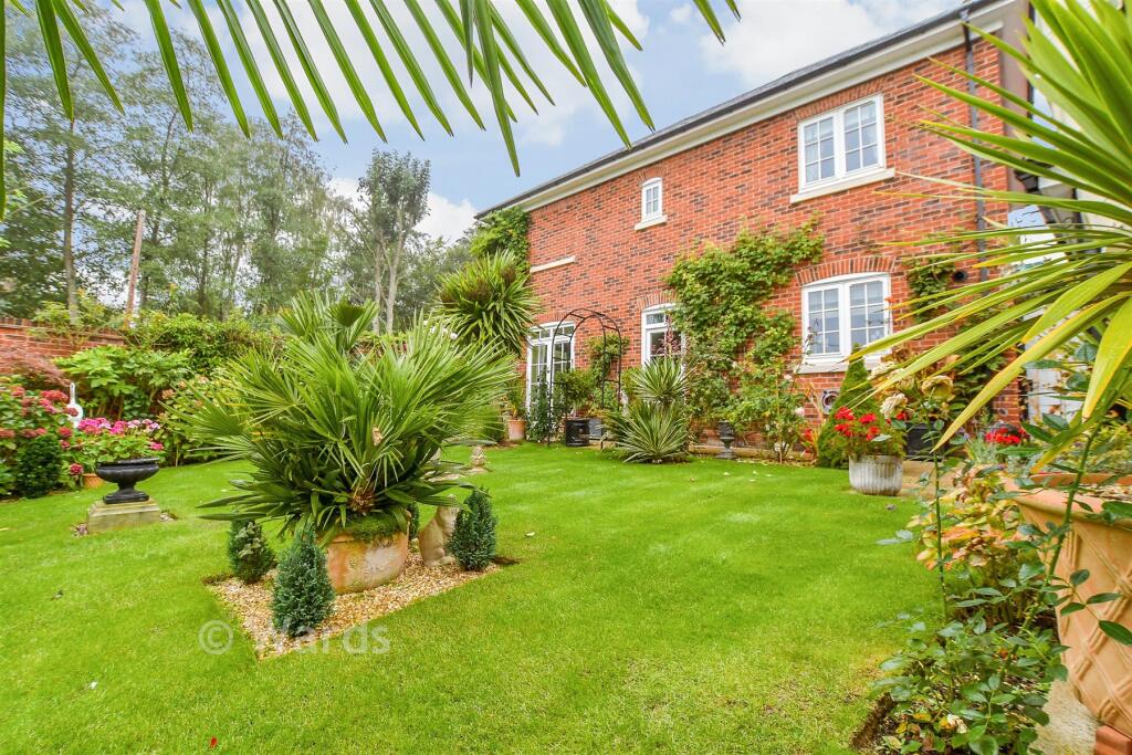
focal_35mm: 25
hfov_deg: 71.5
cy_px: 378
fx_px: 786
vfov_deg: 51.3
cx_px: 566
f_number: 8
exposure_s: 1/25
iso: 160
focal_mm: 17
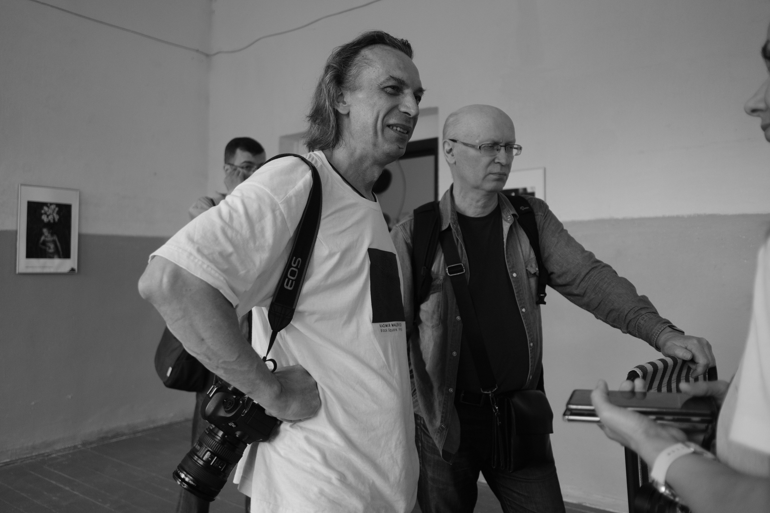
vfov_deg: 47.9
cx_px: 385
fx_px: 577
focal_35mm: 27
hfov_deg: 67.4
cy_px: 256
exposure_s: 1/125
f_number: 2
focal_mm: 18
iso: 400
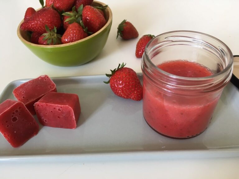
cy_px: 90
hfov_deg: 61.7
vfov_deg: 48.2
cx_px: 120
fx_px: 200
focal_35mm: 29
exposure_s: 1/33
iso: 25
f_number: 2.2
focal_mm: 4.15
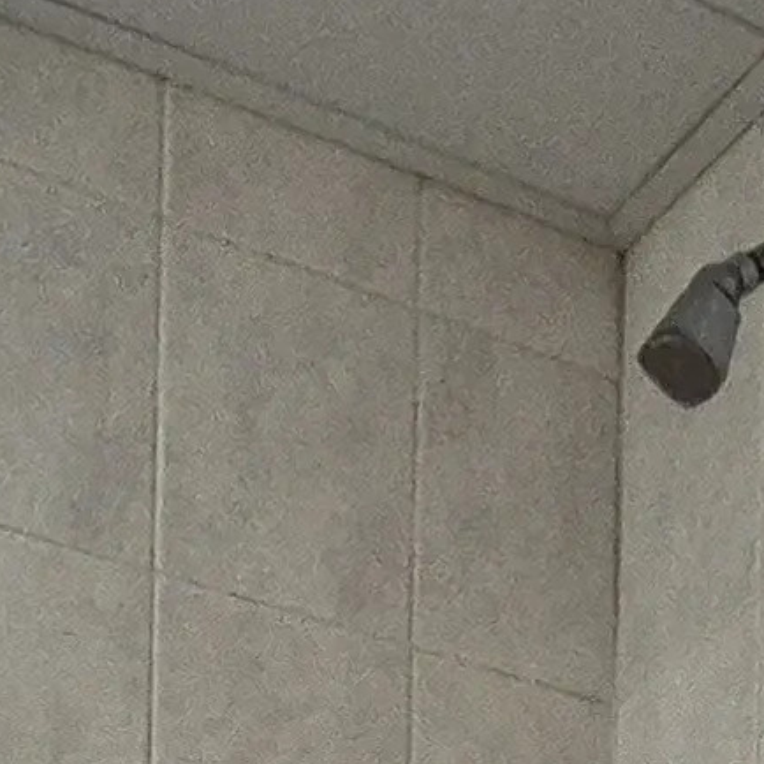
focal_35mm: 106
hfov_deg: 16.3
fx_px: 2647
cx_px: 657
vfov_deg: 11.6
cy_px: 2123
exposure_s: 1/60
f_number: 2.2
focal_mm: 2.2
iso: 500
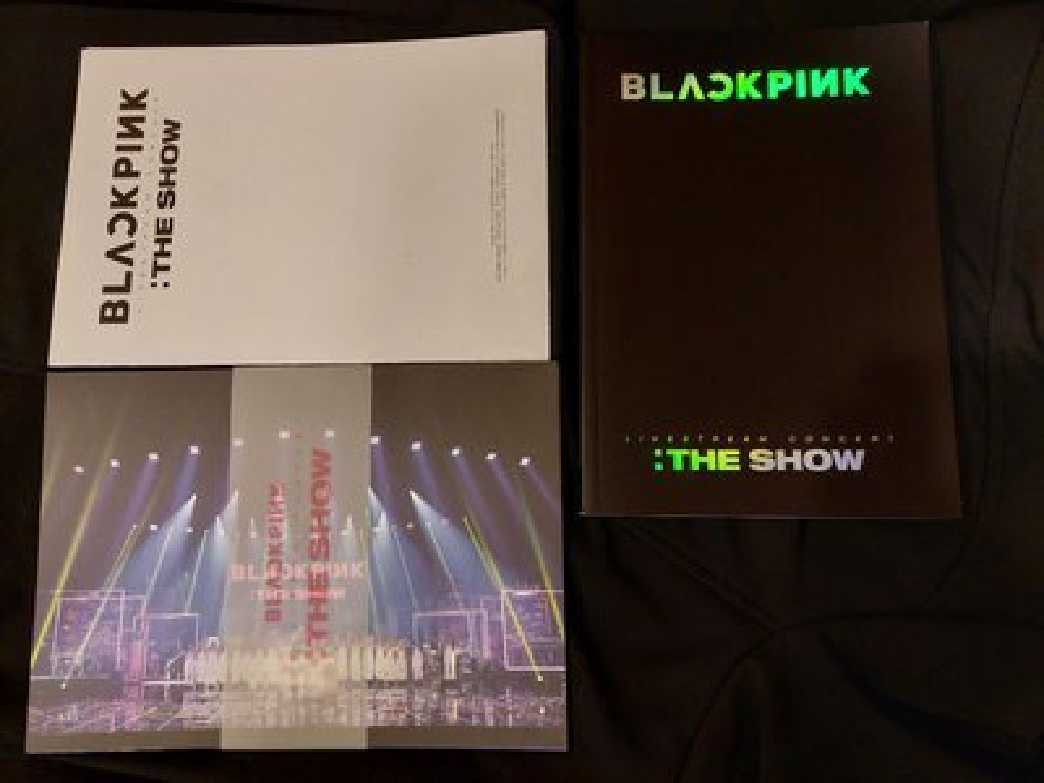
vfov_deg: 54.9
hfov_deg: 69.4
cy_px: 392
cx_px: 522
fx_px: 754
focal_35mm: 25
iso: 500
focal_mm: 5.23
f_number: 1.8
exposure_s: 1/50
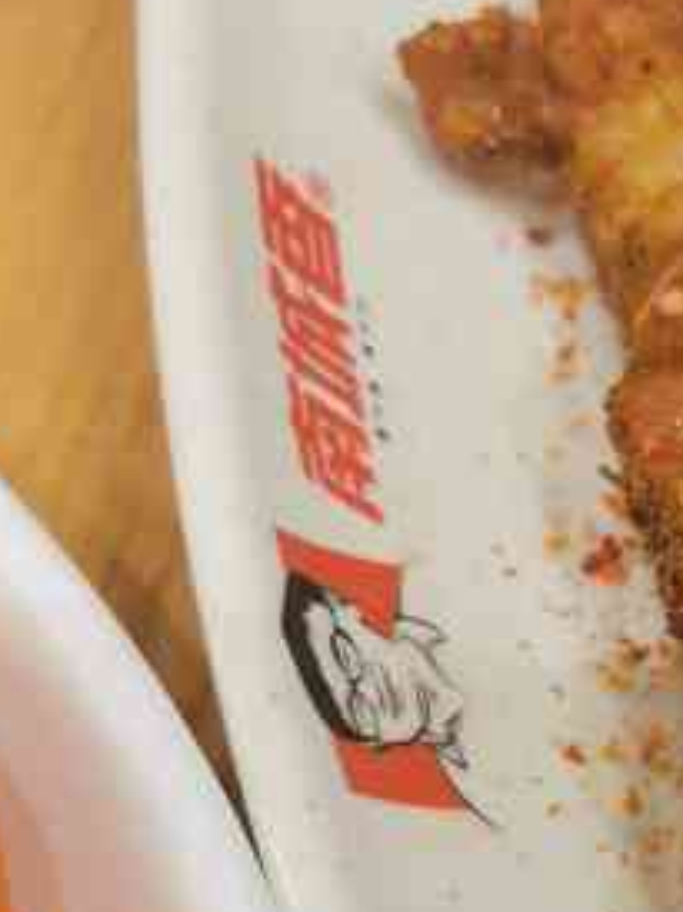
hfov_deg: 14.9
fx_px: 2424
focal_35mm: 92
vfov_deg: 20.8
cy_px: 860
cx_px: 1016
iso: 80
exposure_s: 1/100
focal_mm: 5.56
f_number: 1.6
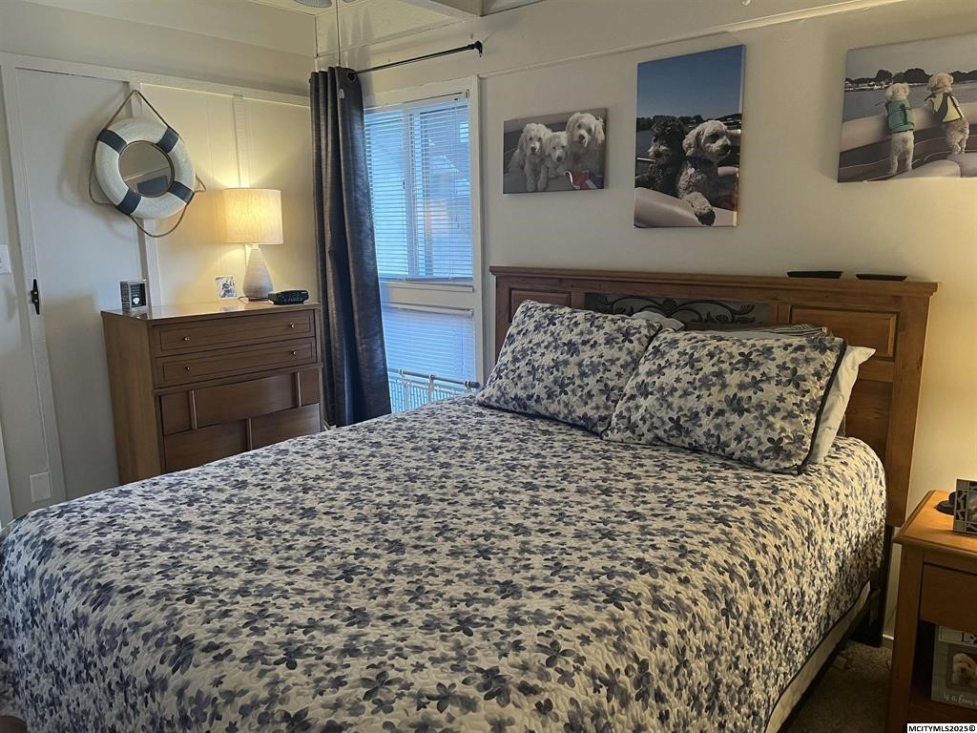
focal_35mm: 26
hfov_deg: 67.3
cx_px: 488
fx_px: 734
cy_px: 366
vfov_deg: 53.1
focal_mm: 5.1
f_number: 1.6
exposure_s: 1/60
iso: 320
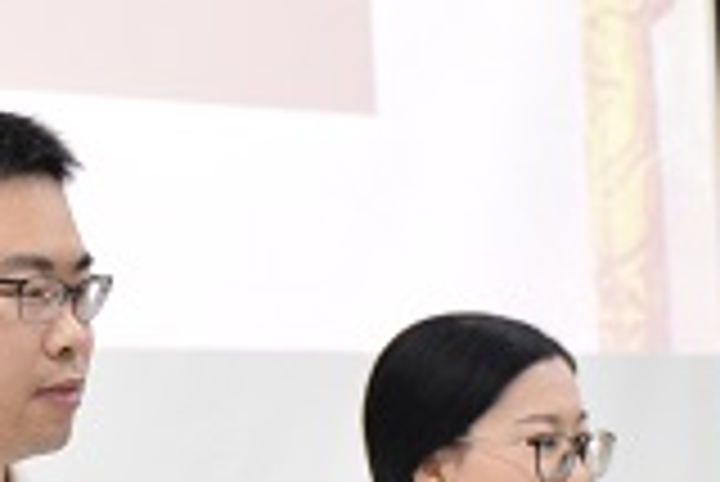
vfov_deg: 5.1
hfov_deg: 7.6
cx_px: 86
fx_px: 5405
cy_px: 464
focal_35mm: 270
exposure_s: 1/160
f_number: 5.6
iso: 4000
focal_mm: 48
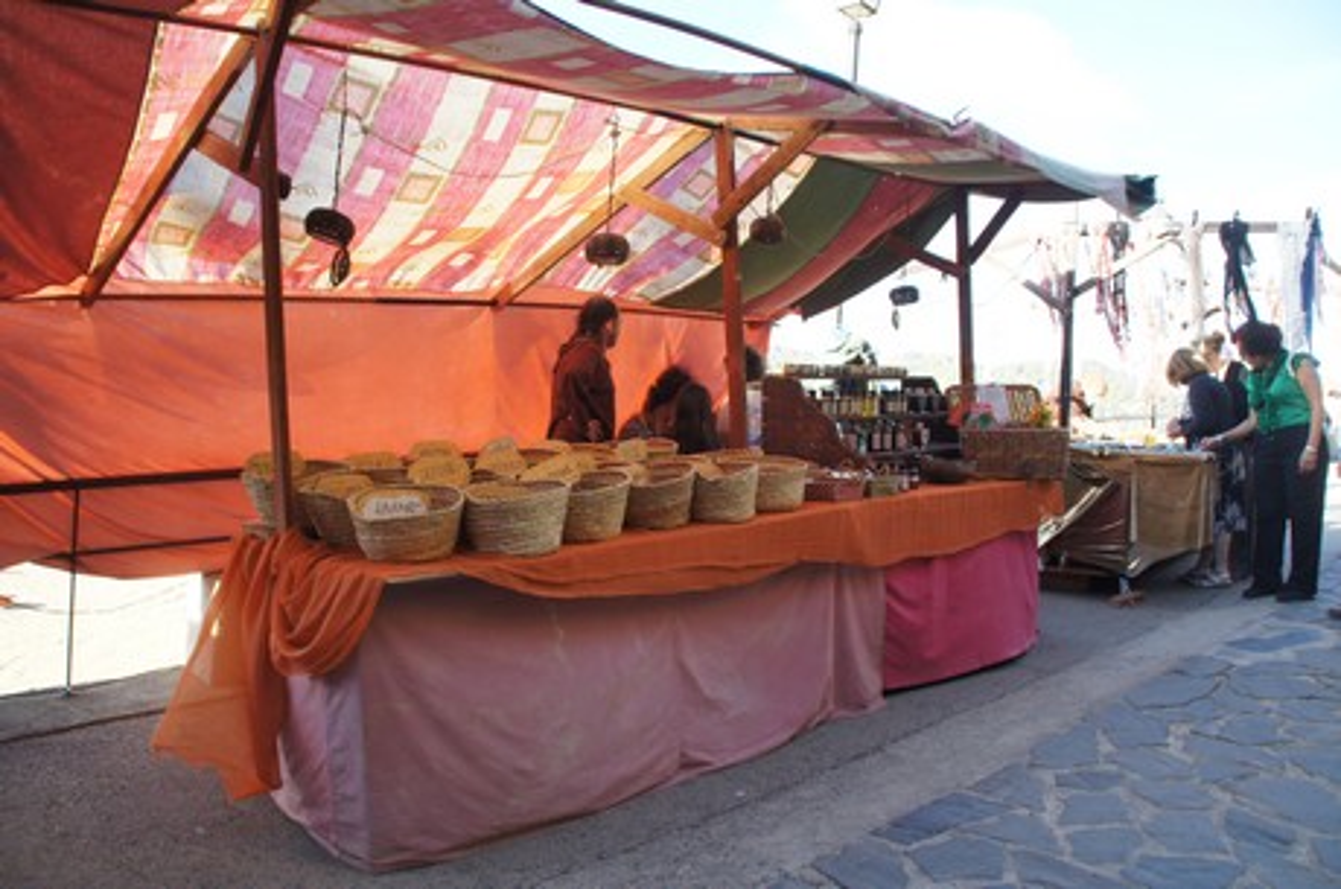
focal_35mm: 27
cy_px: 444
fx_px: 1004
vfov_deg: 47.8
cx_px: 670
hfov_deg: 67.5
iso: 100
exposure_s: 1/60
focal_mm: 18
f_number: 5
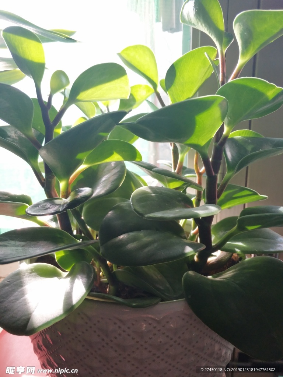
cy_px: 188
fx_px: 240
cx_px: 142
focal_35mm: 22
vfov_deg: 76.4
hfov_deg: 61.1
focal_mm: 3.79
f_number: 2
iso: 223
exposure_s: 1/100
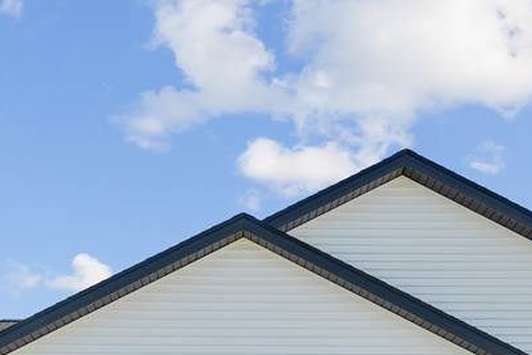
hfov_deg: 31.8
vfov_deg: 20.3
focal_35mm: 63
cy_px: 421
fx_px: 931
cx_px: 235
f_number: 8
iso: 400
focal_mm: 20
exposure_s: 1/1000
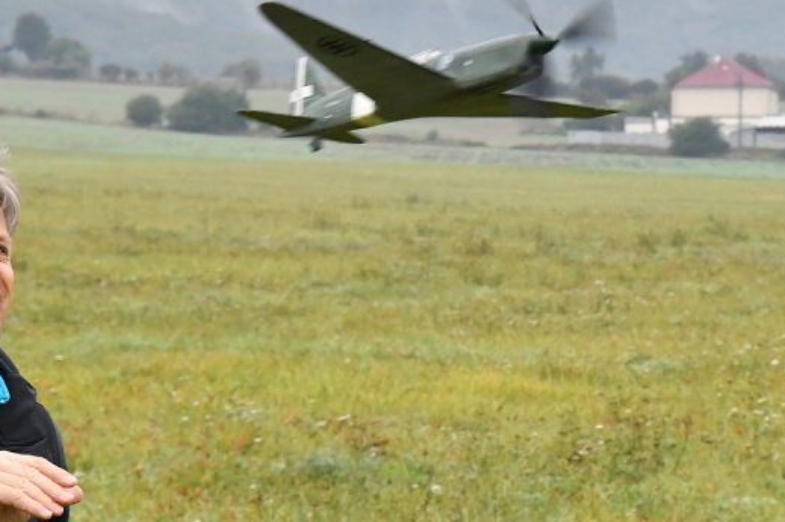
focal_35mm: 162
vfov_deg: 8.5
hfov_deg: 12.7
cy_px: 271
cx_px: 203
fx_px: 3529
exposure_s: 1/400
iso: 2000
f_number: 10
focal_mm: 70
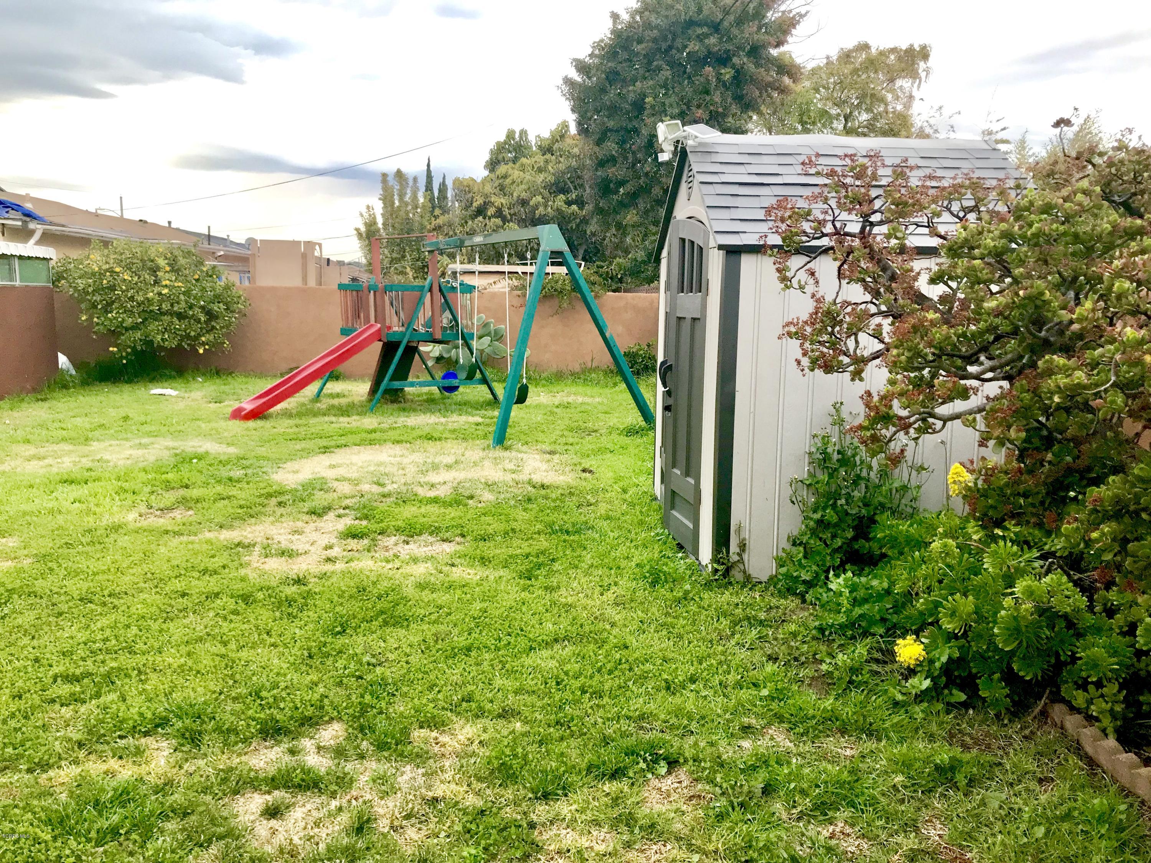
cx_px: 576
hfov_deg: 63.4
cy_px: 432
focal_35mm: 28
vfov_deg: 49.7
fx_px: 931
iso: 40
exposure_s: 1/120
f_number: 1.8
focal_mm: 3.99
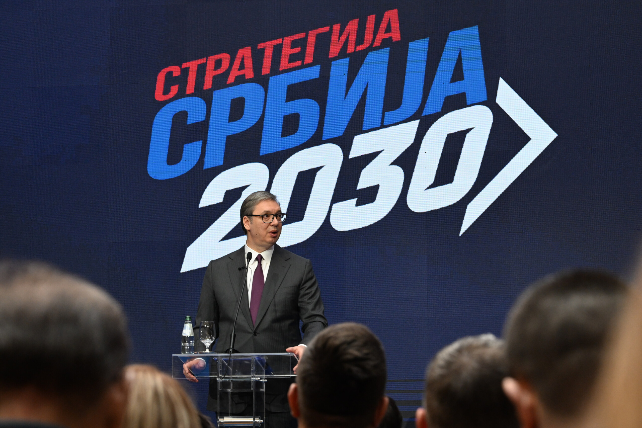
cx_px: 321
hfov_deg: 19.5
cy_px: 214
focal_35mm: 105
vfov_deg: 13.0
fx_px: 1872
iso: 3200
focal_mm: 105
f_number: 8
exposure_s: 1/160
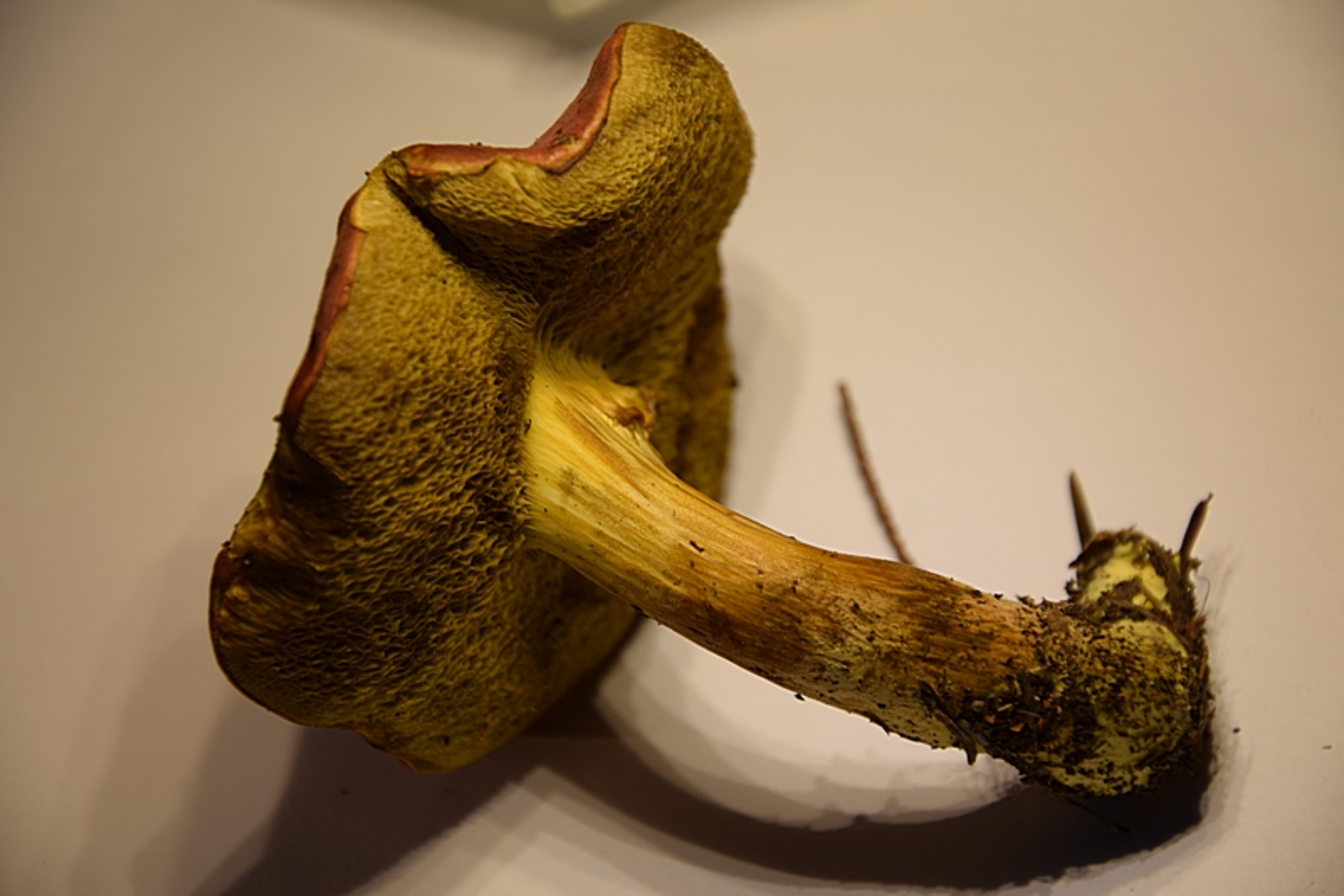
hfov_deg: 14.9
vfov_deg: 9.9
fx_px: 5151
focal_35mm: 138
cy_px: 448
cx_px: 672
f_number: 5.6
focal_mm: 92
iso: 100
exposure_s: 1/25
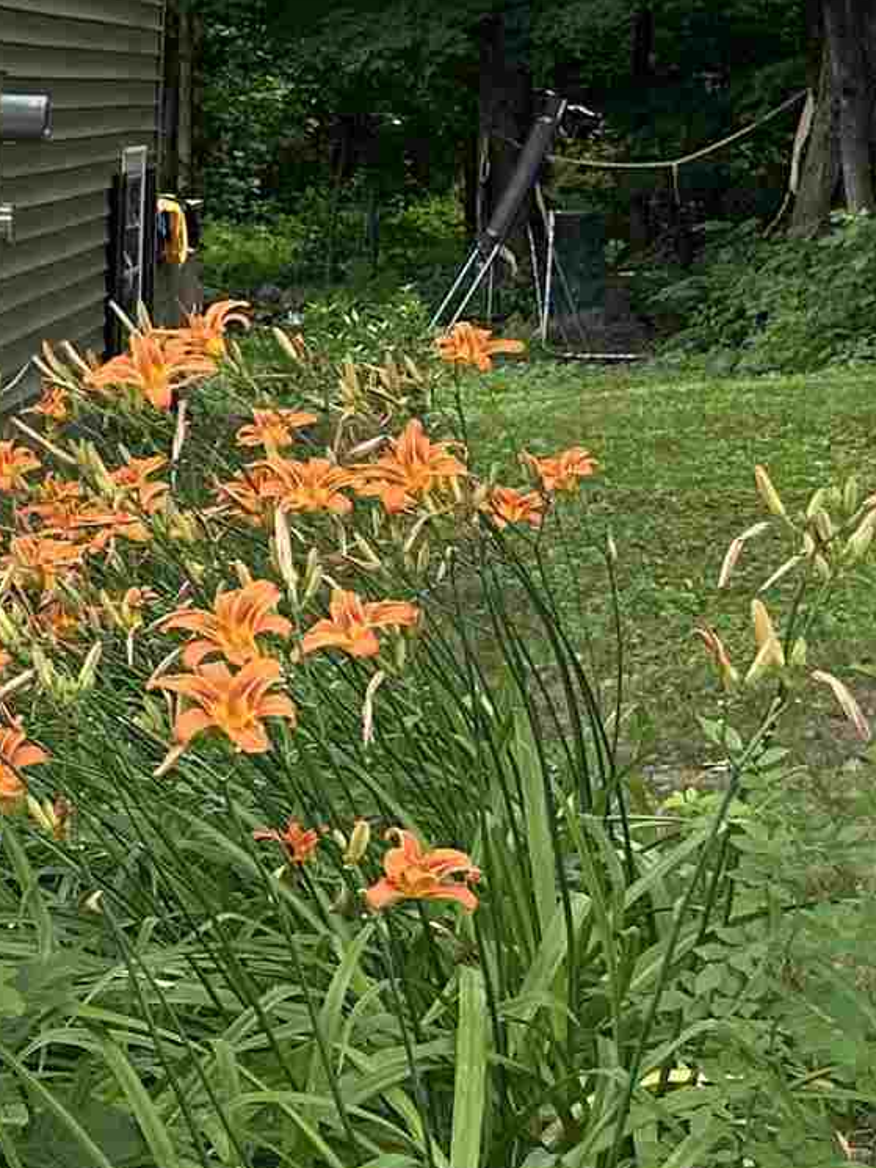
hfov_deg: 12.1
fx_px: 3339
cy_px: 364
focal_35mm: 99
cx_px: -1200
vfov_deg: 19.7
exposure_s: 1/623
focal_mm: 6.86
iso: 80
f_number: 1.78
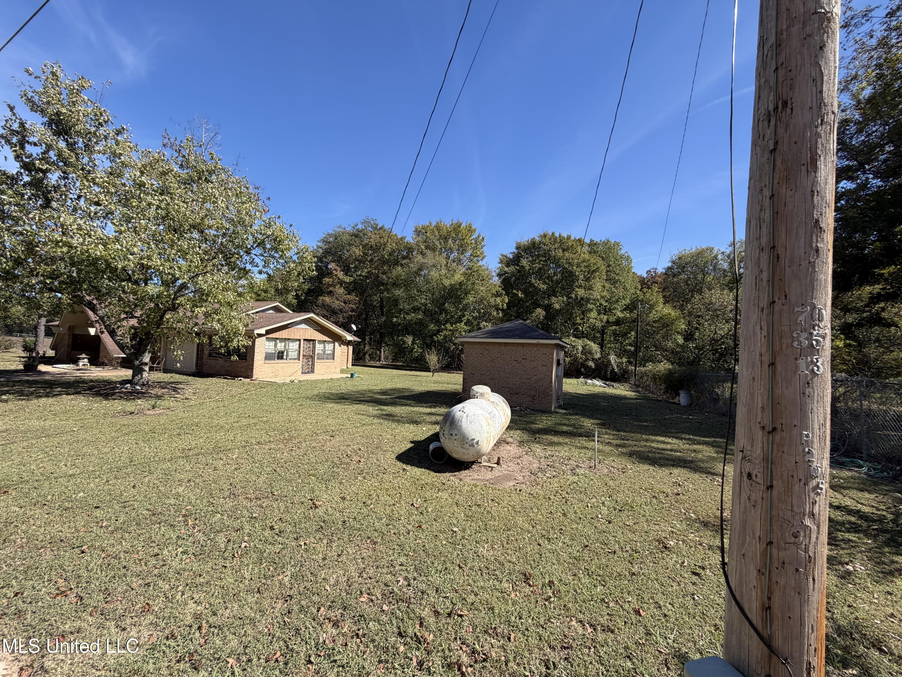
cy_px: 338
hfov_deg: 102.1
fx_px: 365
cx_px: 451
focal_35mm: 14
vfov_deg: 85.7
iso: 40
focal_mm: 2.22
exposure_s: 1/770
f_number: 2.2
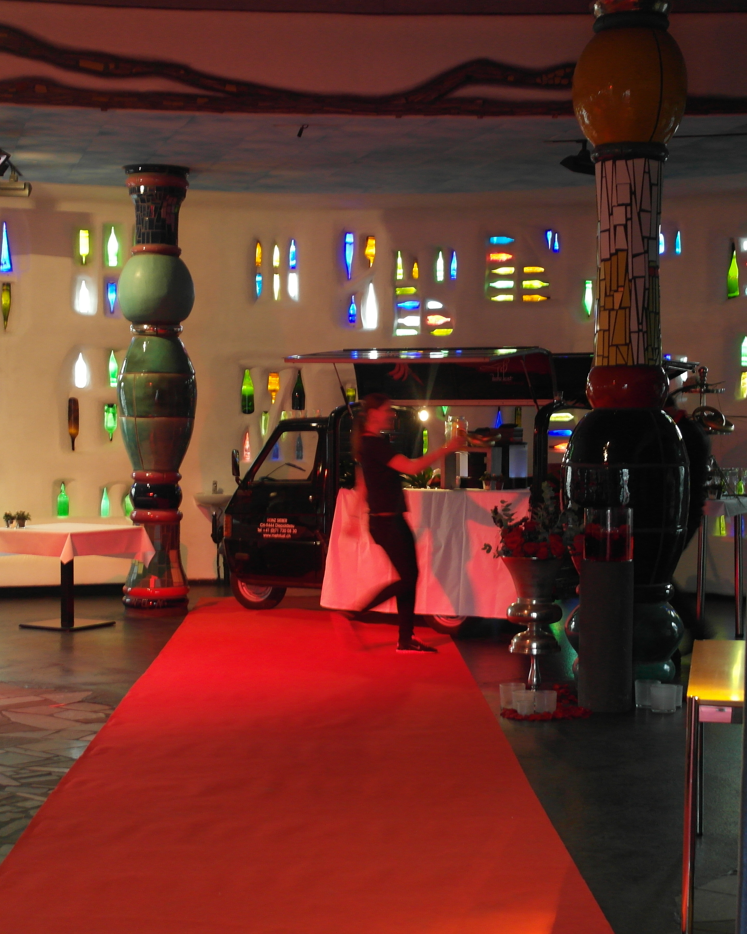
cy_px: 467
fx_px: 1686
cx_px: 434
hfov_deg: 25.0
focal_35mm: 61
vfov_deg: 31.0
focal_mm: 28
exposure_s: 1/25
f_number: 4
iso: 800
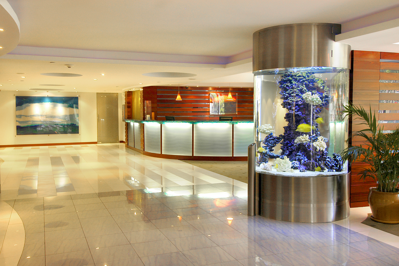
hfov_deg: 53.1
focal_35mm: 36
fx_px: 399
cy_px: 133
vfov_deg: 36.9
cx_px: 200
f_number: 8
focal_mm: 24
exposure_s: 1/4
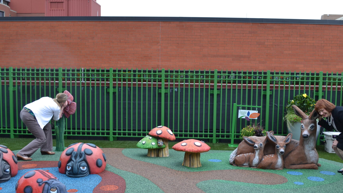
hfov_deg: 49.3
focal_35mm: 41
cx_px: 188
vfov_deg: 28.9
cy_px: 116
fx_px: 373
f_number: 5.6
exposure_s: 1/125
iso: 110
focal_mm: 22
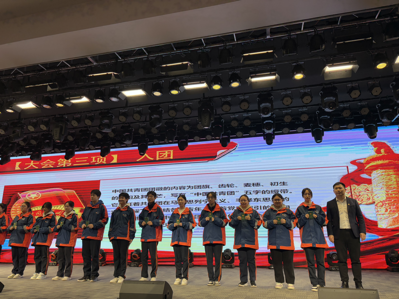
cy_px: 150
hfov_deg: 67.3
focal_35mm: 26
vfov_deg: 53.1
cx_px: 200
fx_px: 300
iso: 50
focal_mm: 5.96
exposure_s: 1/238
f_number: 1.6
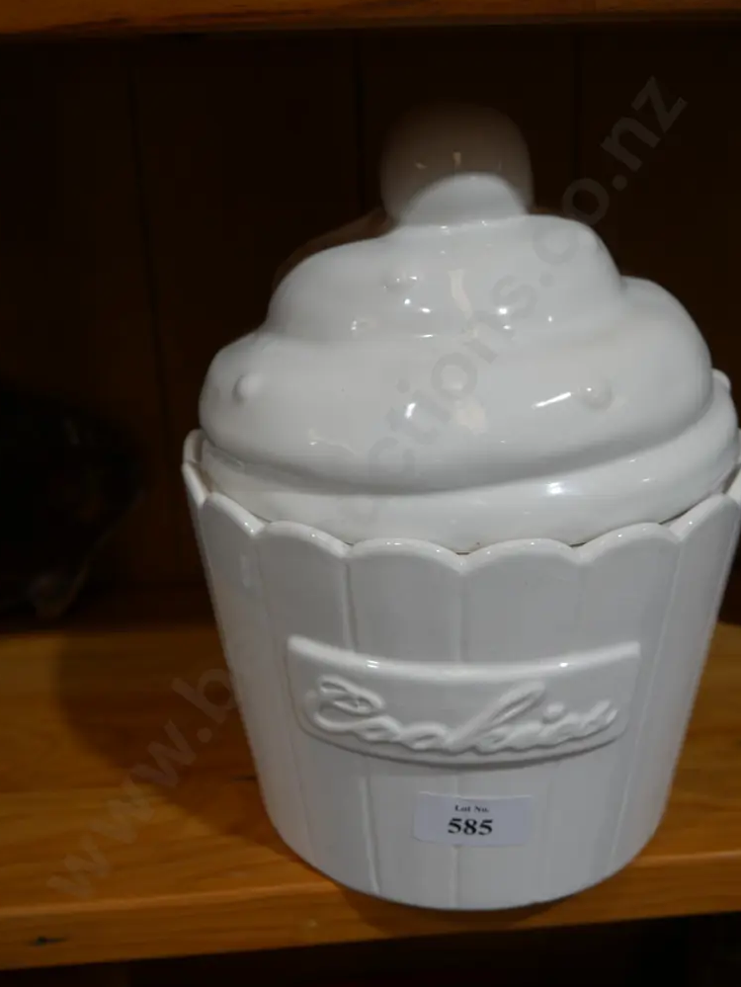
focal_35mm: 41
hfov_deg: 35.2
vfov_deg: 45.8
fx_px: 1169
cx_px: 365
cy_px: 494
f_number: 4.4
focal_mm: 20
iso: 200
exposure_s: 1/80
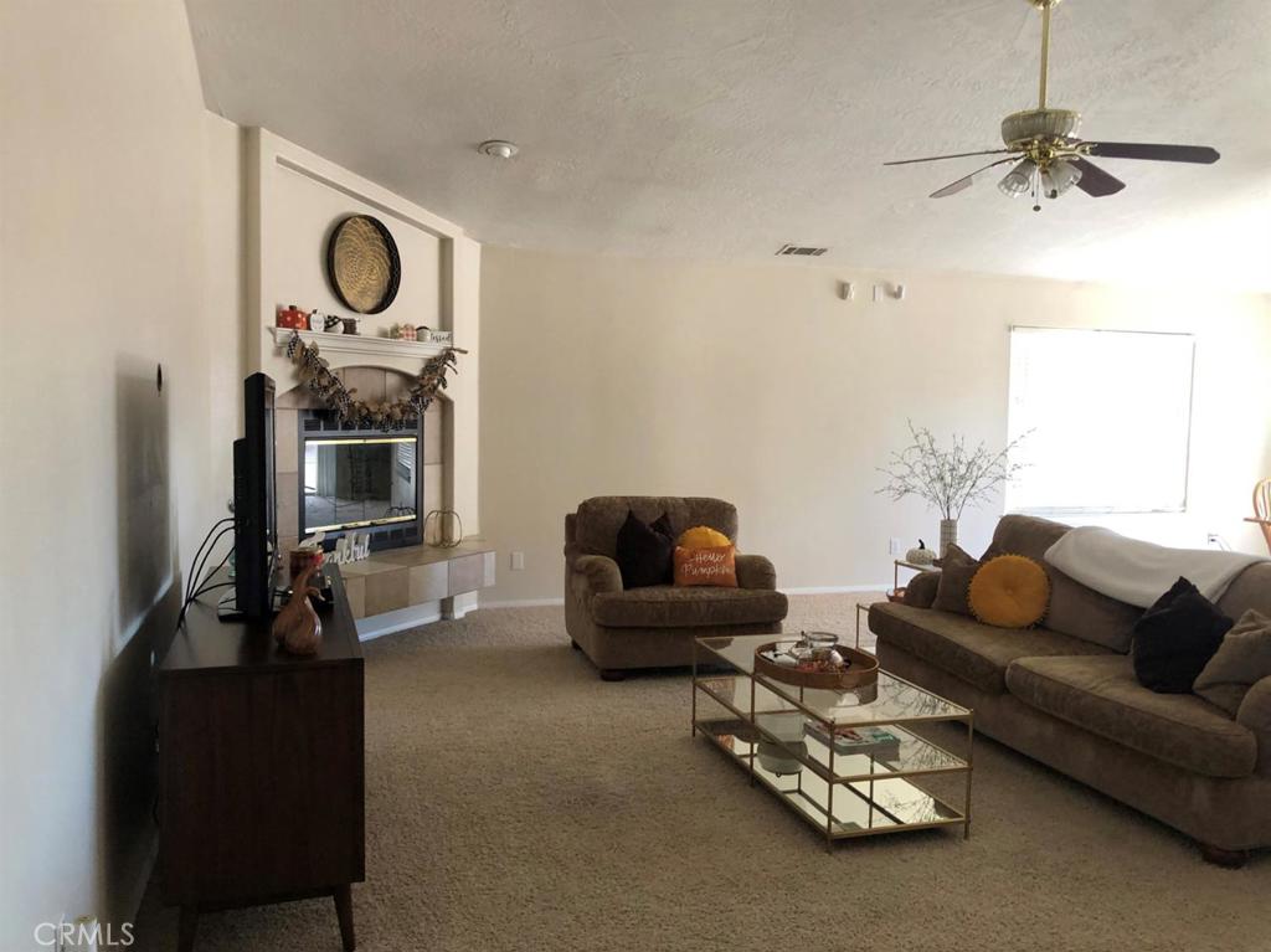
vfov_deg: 49.7
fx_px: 1028
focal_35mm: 28
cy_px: 476
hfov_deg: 63.5
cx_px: 636
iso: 40
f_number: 1.8
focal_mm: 3.99
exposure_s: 1/20
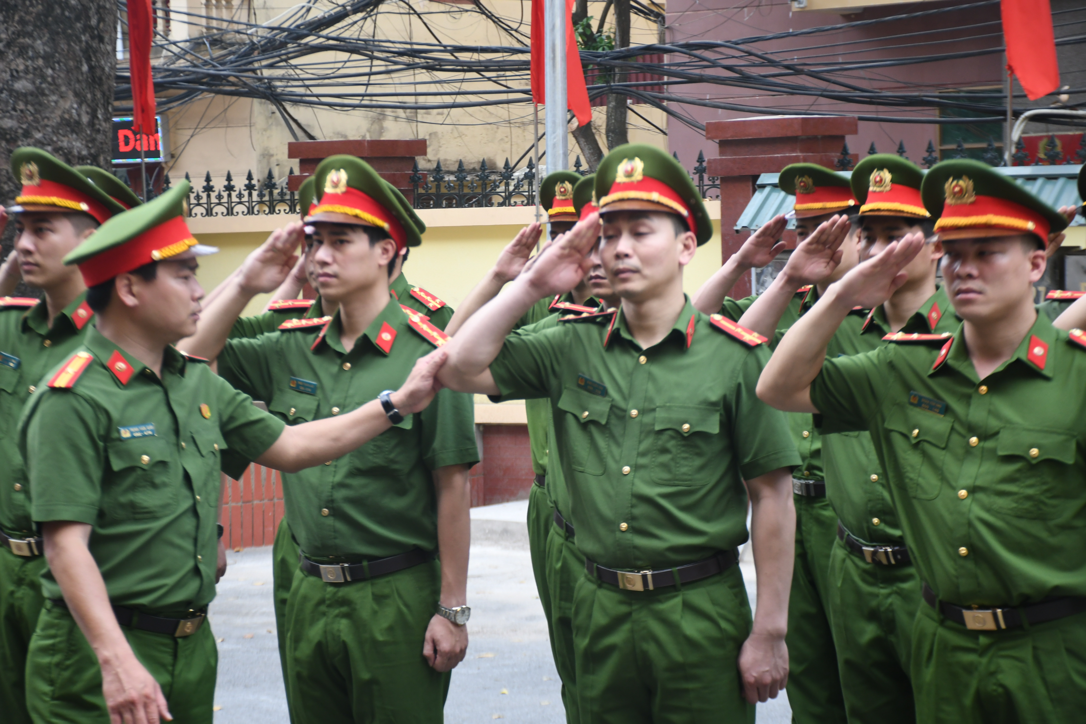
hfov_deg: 19.5
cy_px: 362
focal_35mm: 105
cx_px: 543
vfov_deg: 13.0
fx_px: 3167
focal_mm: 70
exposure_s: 1/200
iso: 640
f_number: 5
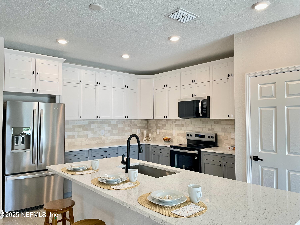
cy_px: 112
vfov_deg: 53.1
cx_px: 150
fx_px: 225
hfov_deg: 67.3
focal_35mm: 26
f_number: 1.6
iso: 80
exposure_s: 1/60
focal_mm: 4.2
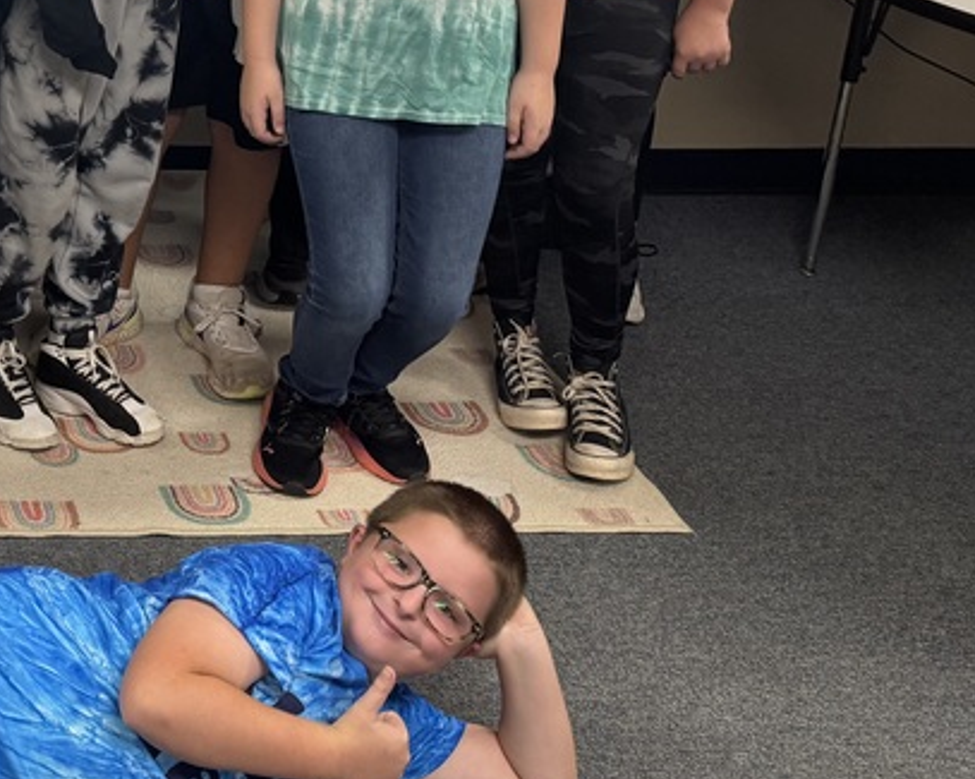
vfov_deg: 23.9
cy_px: -108
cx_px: -170
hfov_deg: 28.2
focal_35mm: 59
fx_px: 1701
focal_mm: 6.76
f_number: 1.78
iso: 200
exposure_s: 1/90
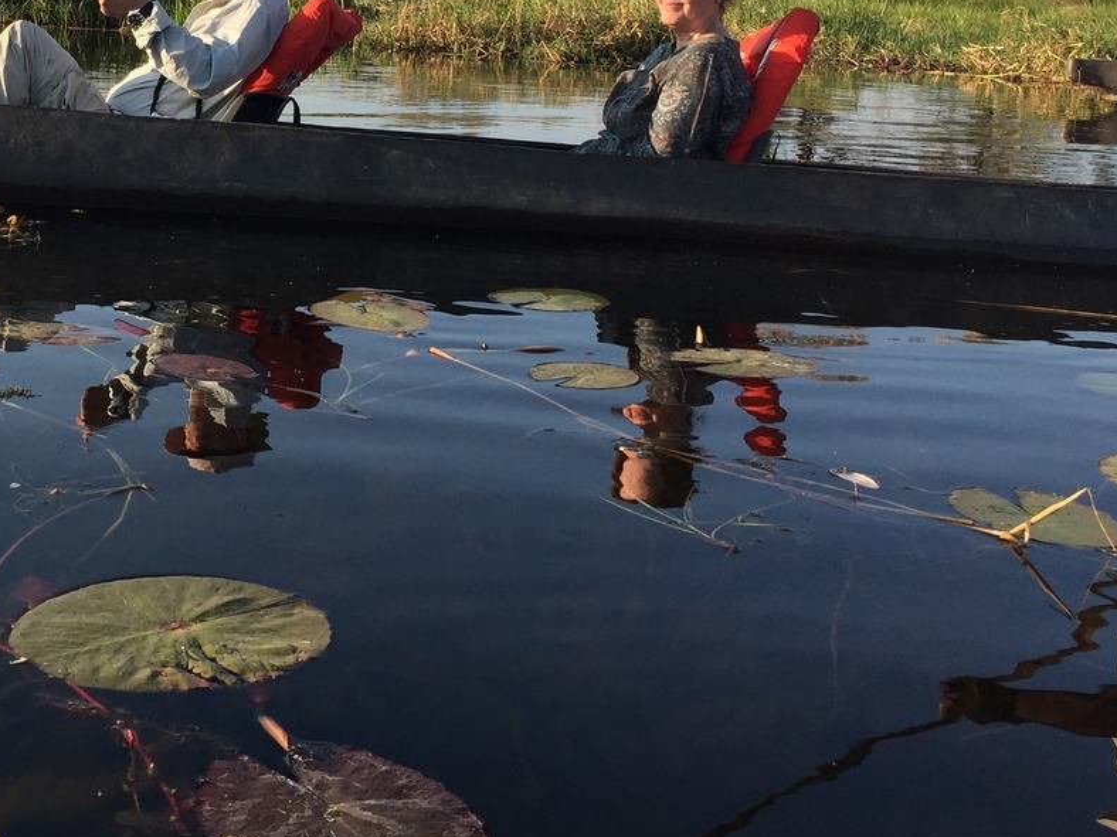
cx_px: 169
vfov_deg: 26.8
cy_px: 114
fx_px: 1710
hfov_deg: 34.6
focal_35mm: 53
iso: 32
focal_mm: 4.15
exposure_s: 1/879
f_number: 2.2
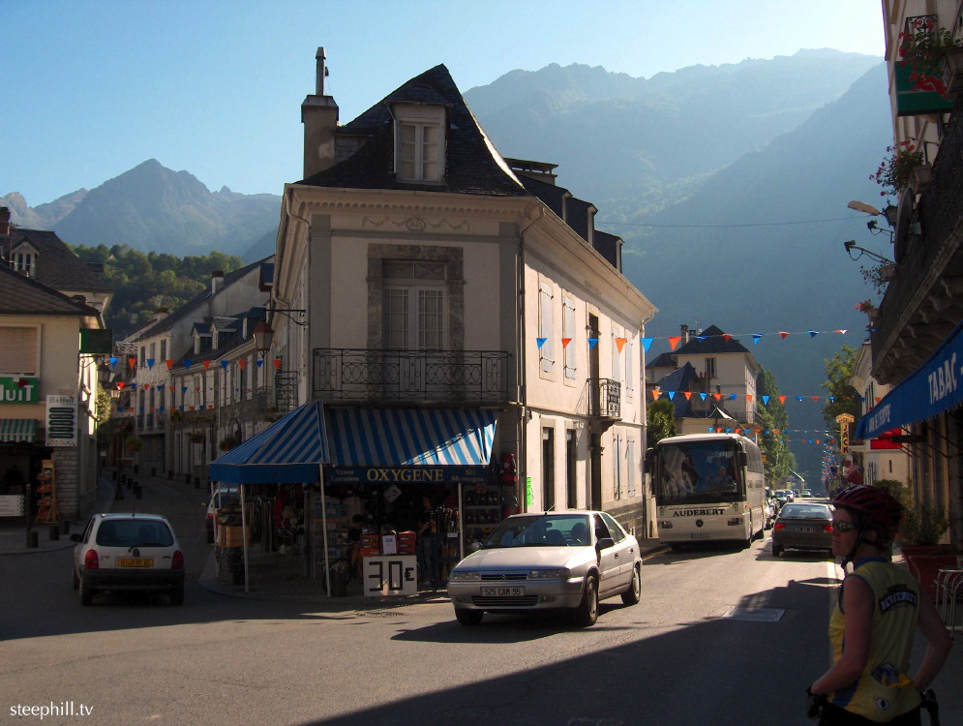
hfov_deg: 47.8
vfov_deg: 36.9
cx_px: 482
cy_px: 363
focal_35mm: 39
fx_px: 1087
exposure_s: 1/562
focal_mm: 8
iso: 100
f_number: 4.8
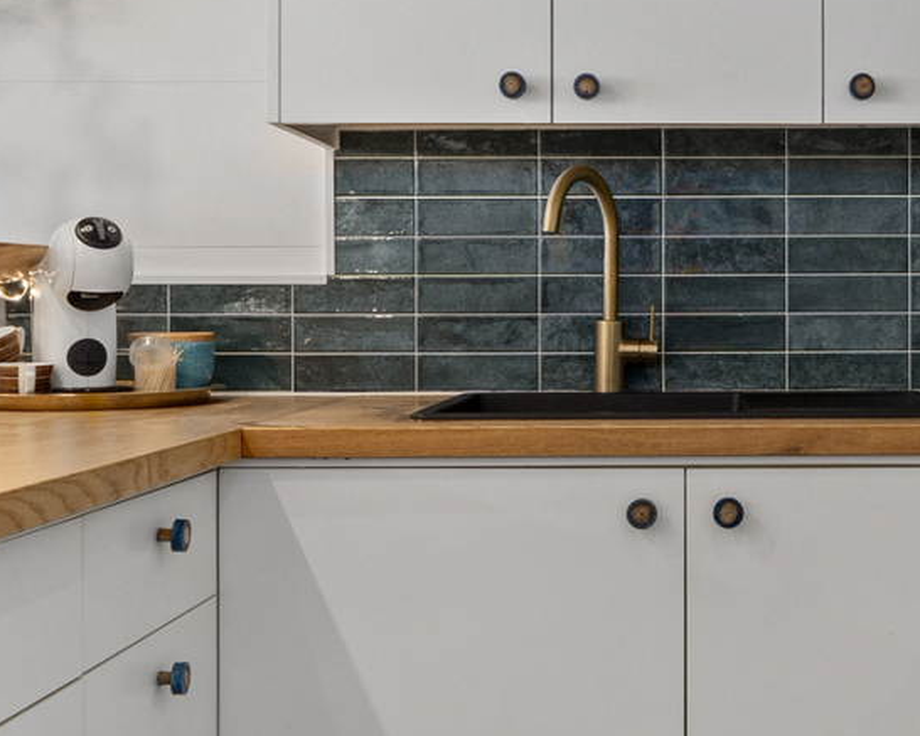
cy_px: 365
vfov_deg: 28.0
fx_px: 1477
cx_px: 696
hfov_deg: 33.9
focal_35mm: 54
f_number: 9
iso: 250
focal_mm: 14.6
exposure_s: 1/20
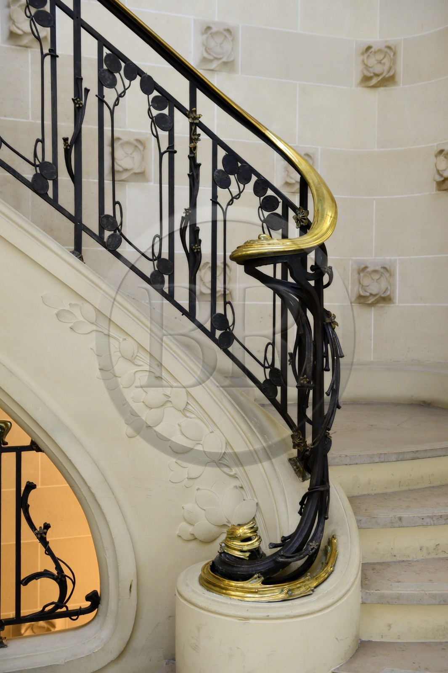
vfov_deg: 50.7
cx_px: 224
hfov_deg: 35.0
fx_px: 710
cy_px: 336
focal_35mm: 38
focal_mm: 38
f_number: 4
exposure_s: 1/30
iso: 1600
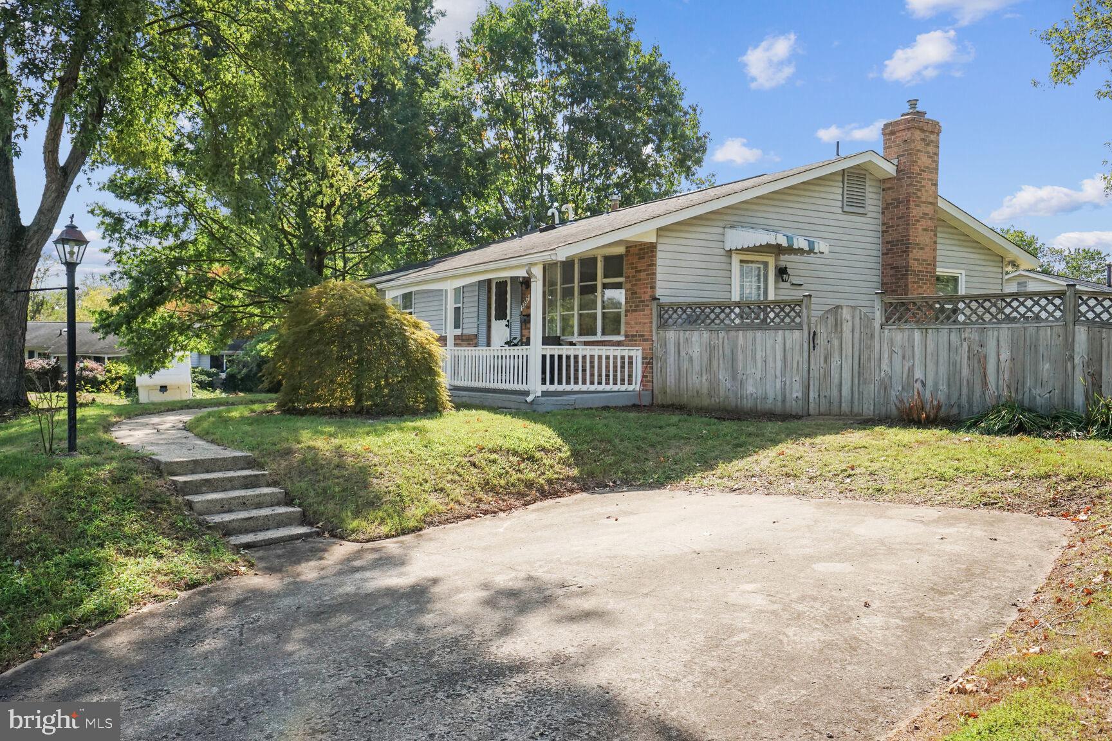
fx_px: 896
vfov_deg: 45.0
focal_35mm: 29
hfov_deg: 63.7
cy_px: 370
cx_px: 556
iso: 800
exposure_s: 1/1250
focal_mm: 29
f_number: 9
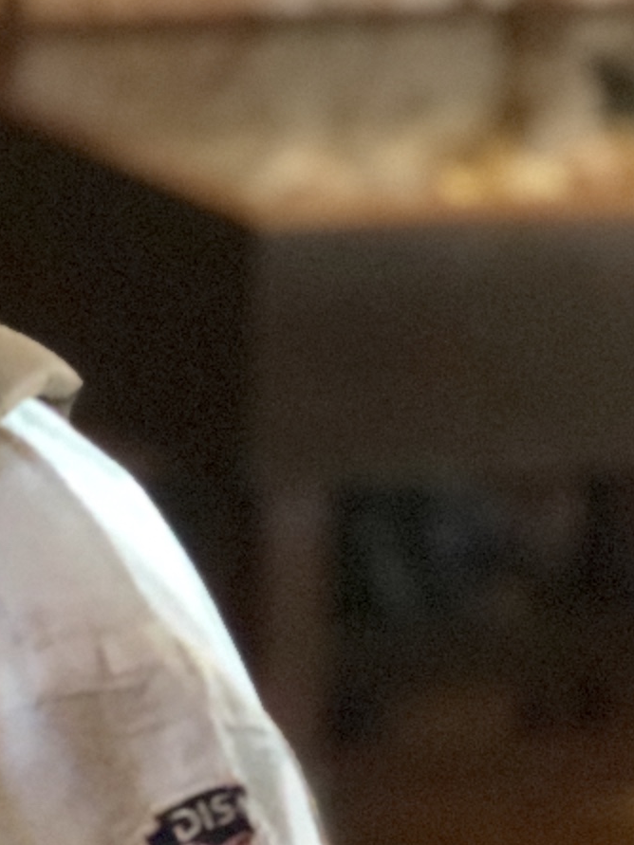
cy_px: -511
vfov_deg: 7.5
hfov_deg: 5.6
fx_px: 6302
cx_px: -587
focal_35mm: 258
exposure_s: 1/30
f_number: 2.8
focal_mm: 6.6
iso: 1250
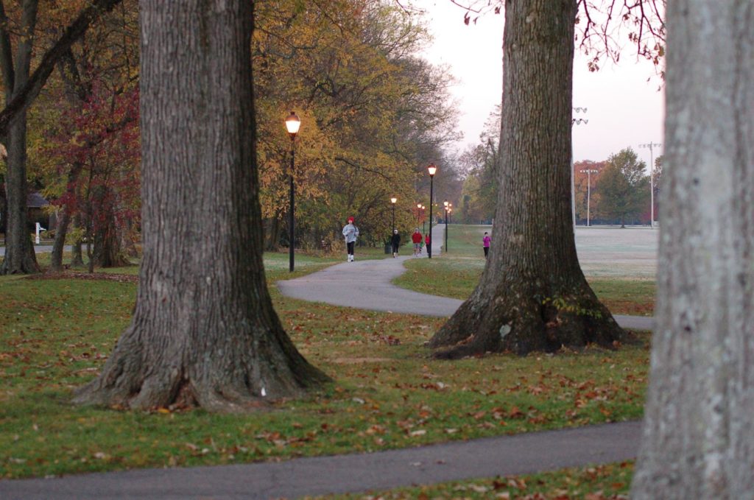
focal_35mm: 105
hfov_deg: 19.5
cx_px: 377
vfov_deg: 13.0
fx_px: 2195
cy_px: 250
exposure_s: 1/200
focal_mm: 70
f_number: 2.8
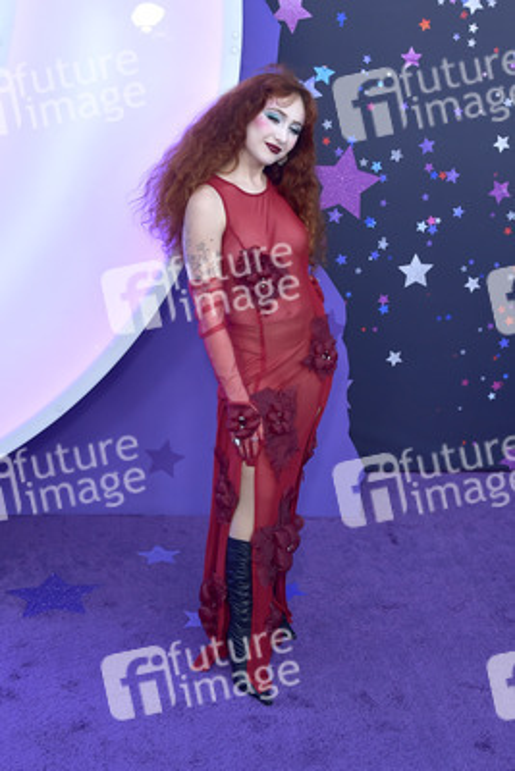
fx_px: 729
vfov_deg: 55.8
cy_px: 386
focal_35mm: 34
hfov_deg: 38.9
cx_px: 258
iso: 500
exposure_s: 1/250
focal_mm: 34
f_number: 6.3
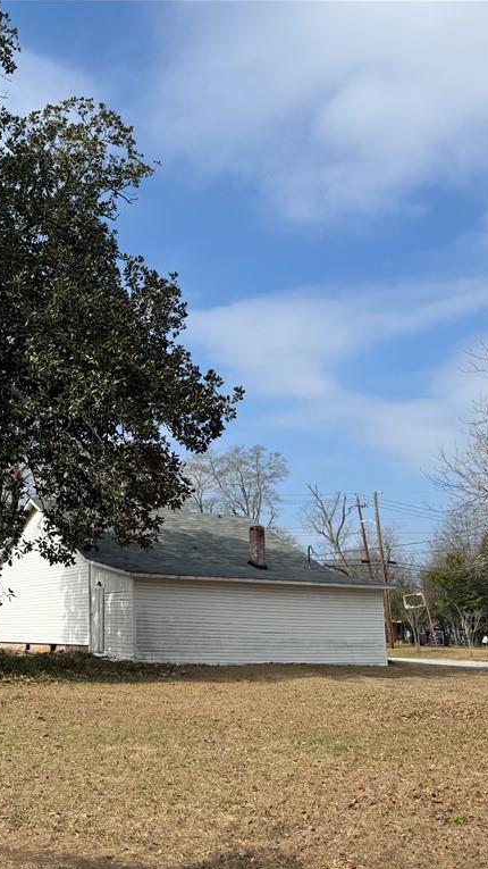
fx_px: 806
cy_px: 435
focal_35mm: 35
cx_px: 75
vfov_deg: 56.6
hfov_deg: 32.5
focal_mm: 6.76
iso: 80
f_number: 1.78
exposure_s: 1/4310
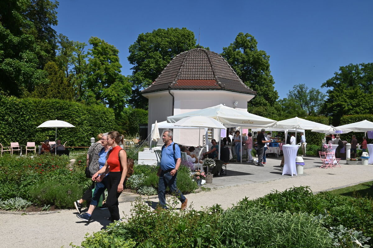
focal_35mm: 32
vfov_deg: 41.1
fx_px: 331
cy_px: 124
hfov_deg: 58.7
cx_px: 186
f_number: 22
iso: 400
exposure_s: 1/160
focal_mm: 32
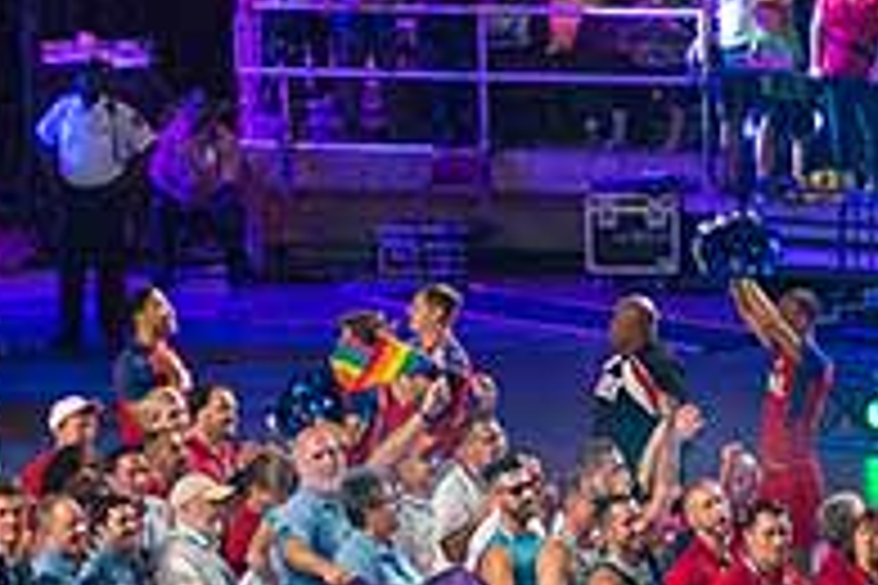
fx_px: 7999
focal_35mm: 328
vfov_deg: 4.2
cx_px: 441
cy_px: 758
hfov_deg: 6.3
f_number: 4.2
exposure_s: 1/750
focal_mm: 110
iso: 6400
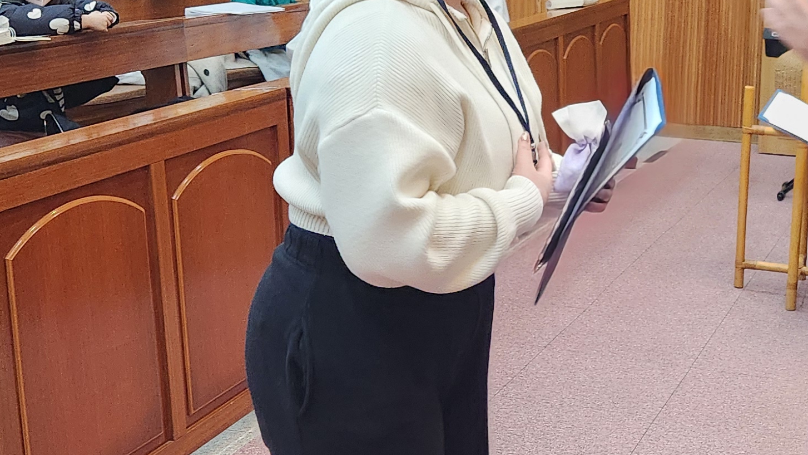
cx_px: 665
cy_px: 179
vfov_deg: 17.5
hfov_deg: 29.8
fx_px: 1478
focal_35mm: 69
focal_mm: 5.4
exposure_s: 1/60
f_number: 1.8
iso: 500
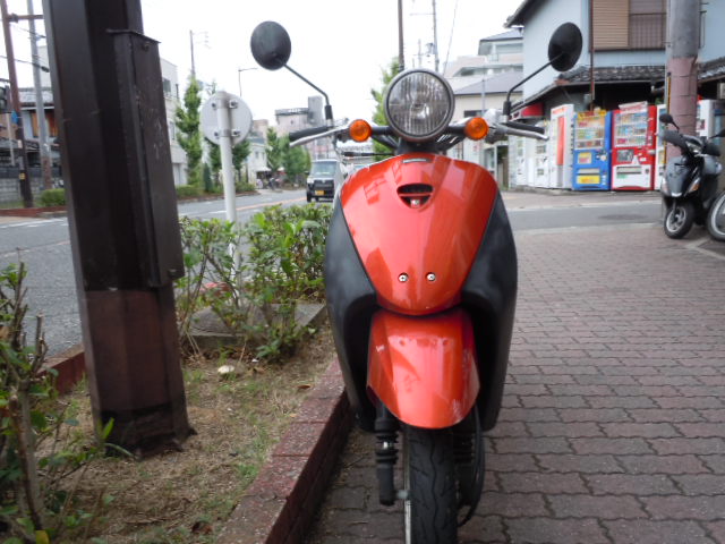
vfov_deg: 49.7
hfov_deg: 63.4
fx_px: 586
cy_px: 272
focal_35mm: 28
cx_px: 362
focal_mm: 5
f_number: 3.7
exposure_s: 1/60
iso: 160
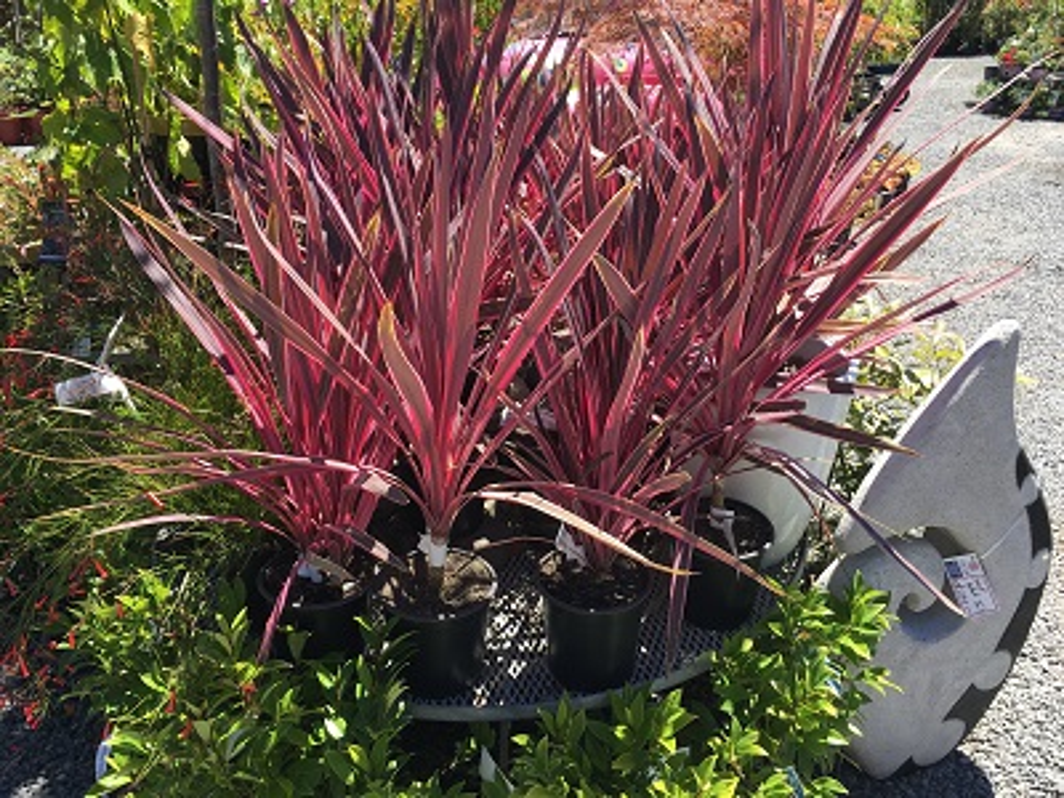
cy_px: 399
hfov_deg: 61.7
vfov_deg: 48.2
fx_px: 891
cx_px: 532
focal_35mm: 29
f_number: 2.2
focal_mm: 4.15
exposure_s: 1/620
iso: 25
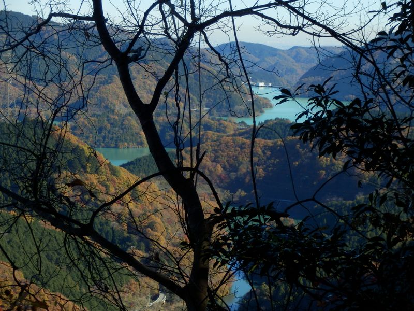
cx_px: 207
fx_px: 1483
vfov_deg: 12.0
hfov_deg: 15.9
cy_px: 156
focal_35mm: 124
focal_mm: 21.9
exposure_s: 1/250
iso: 80
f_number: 5.7
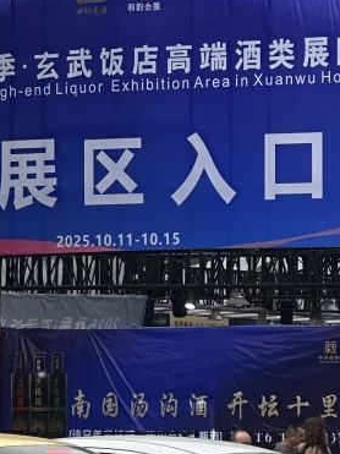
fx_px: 3918
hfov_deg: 5.0
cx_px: 317
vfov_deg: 6.6
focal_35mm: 299
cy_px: -23
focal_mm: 9
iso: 32
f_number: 2.8
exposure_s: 1/395
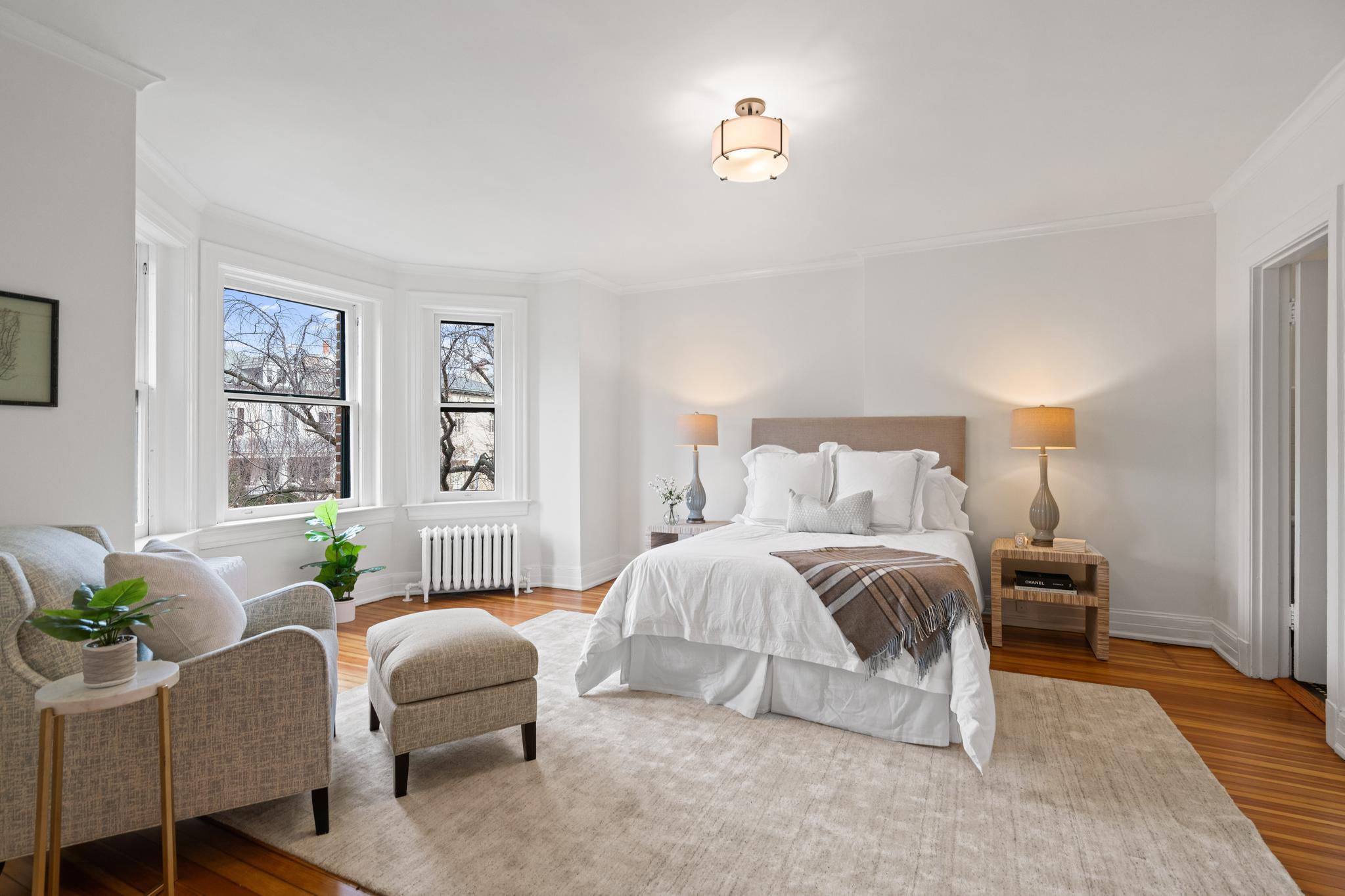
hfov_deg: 96.7
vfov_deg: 73.7
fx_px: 598
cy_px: 448
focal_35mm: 16
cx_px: 672
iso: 800
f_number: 5.6
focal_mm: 16
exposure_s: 1/13
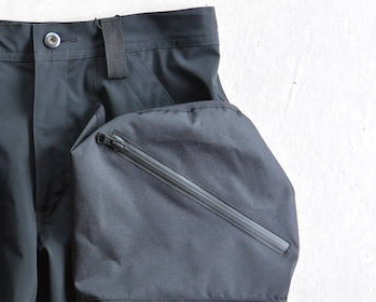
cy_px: 204
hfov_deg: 25.5
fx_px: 802
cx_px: 28
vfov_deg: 21.2
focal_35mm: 72
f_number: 4.2
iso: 400
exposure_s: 1/125
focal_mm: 15
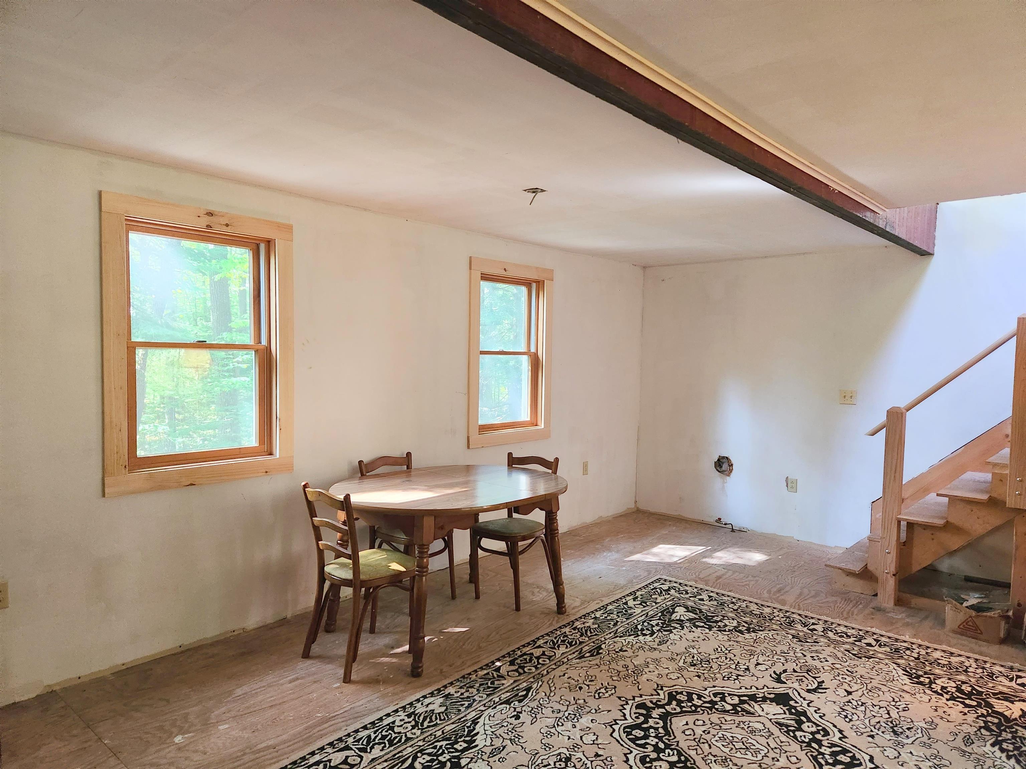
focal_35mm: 23
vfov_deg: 58.9
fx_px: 682
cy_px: 384
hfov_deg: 73.9
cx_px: 513
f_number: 1.8
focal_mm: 5.4
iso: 640
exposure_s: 1/120
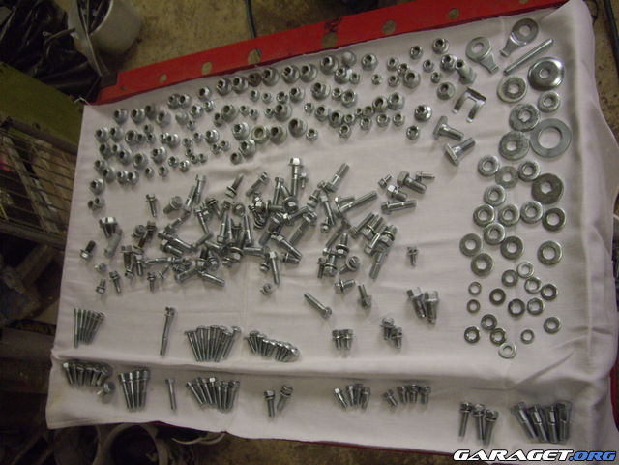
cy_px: 232
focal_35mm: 38
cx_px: 310
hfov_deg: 49.0
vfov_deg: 37.7
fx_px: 680
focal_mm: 7.9
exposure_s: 1/160
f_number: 2.8
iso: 400
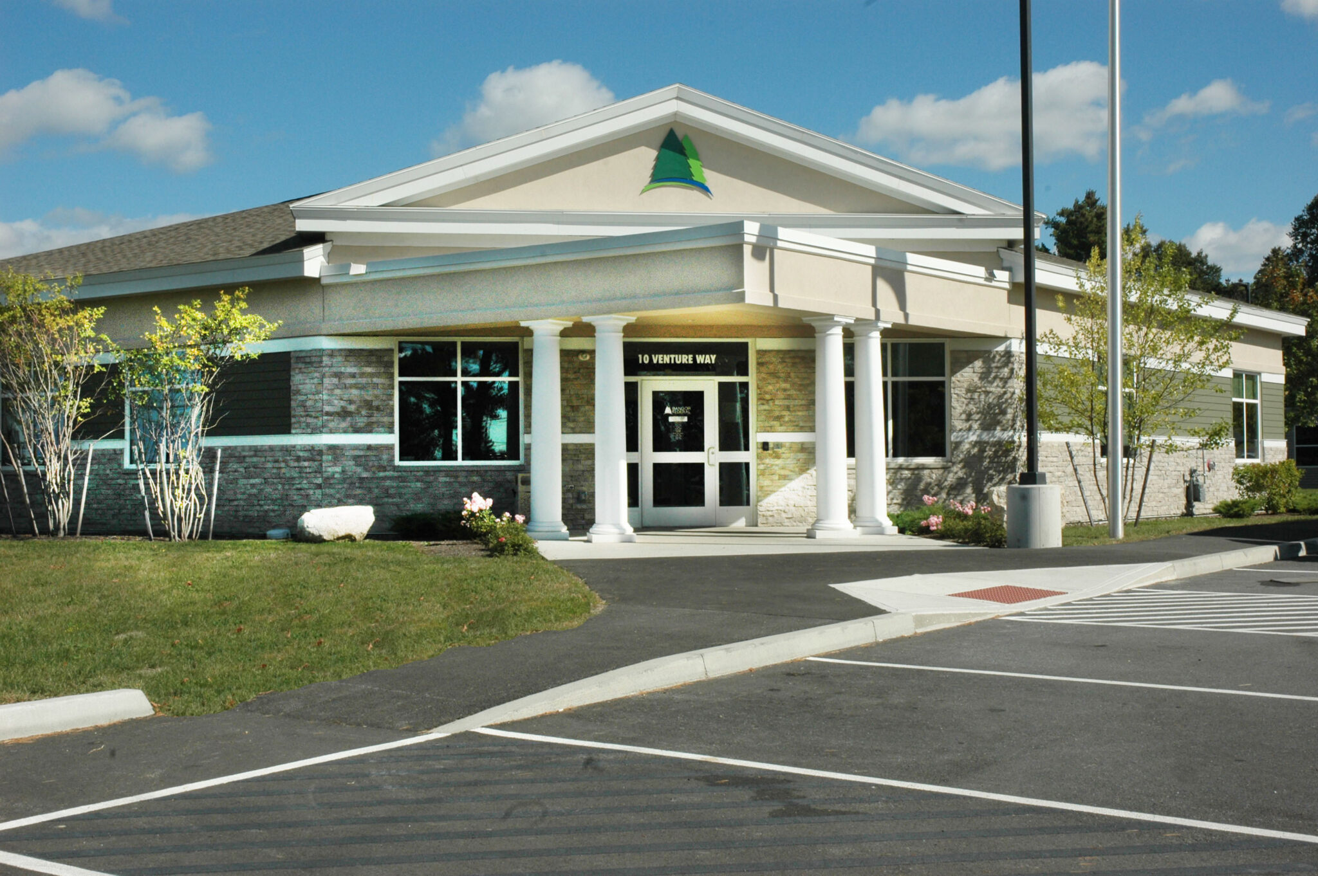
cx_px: 659
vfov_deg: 28.9
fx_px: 1701
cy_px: 438
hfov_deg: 42.4
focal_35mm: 46
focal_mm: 31
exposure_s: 1/200
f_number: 16
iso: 250
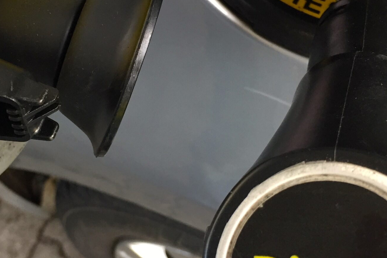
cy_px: 114
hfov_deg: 33.9
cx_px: 173
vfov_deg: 23.0
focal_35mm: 59
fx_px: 634
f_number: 2.2
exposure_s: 1/33
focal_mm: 4.15
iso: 64
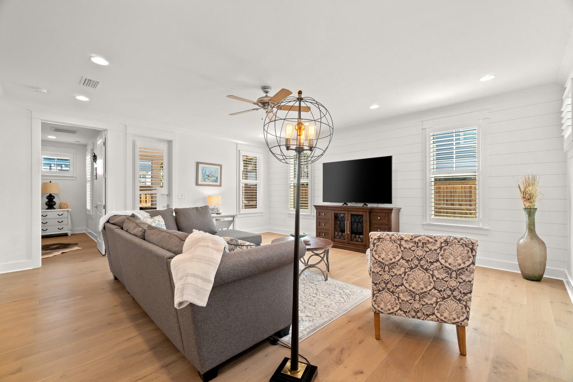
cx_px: 286
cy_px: 191
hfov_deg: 100.4
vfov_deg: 77.3
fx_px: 239
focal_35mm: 15
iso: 800
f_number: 8
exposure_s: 1/3
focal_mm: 10
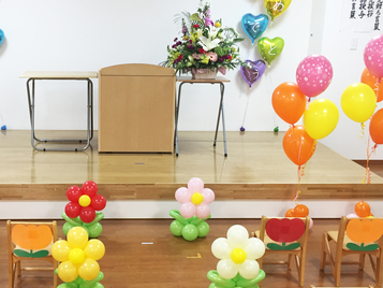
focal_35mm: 52
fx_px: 576
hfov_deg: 36.5
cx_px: 138
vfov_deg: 28.0
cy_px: 157
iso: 64
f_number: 2.2
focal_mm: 4.15
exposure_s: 1/30
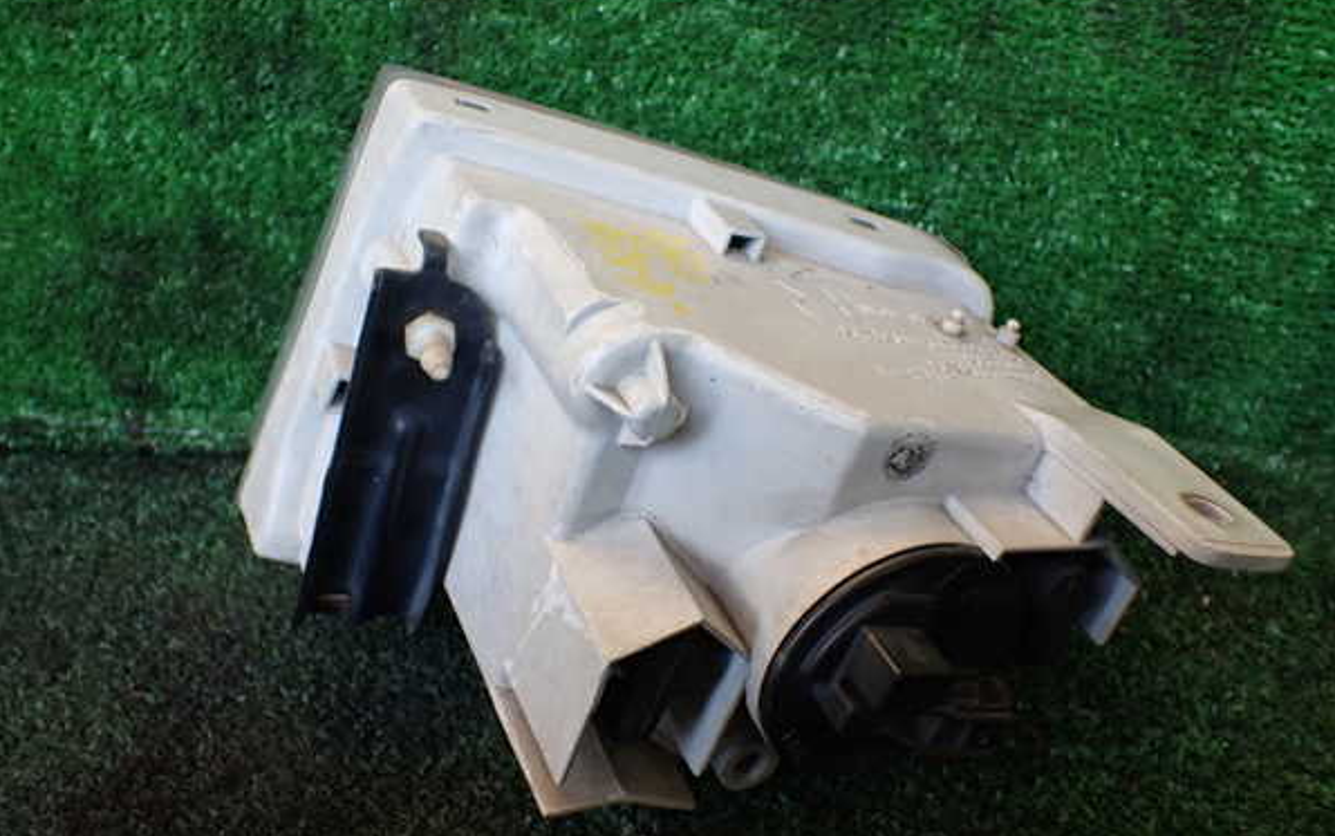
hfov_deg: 59.6
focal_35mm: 32
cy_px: 417
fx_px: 1165
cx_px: 665
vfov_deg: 39.5
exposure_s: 1/125
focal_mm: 5.4
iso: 200
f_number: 2.3
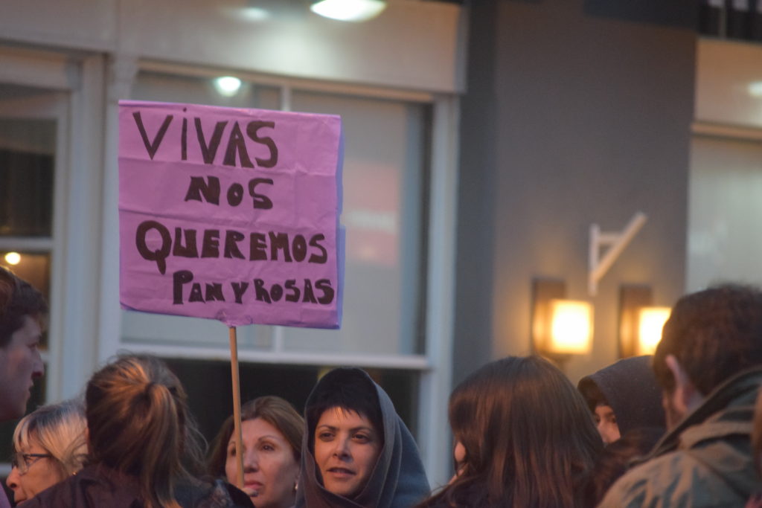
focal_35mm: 285
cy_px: 254
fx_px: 6033
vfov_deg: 4.8
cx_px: 381
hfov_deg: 7.2
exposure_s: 1/125
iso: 2800
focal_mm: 190
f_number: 5.6
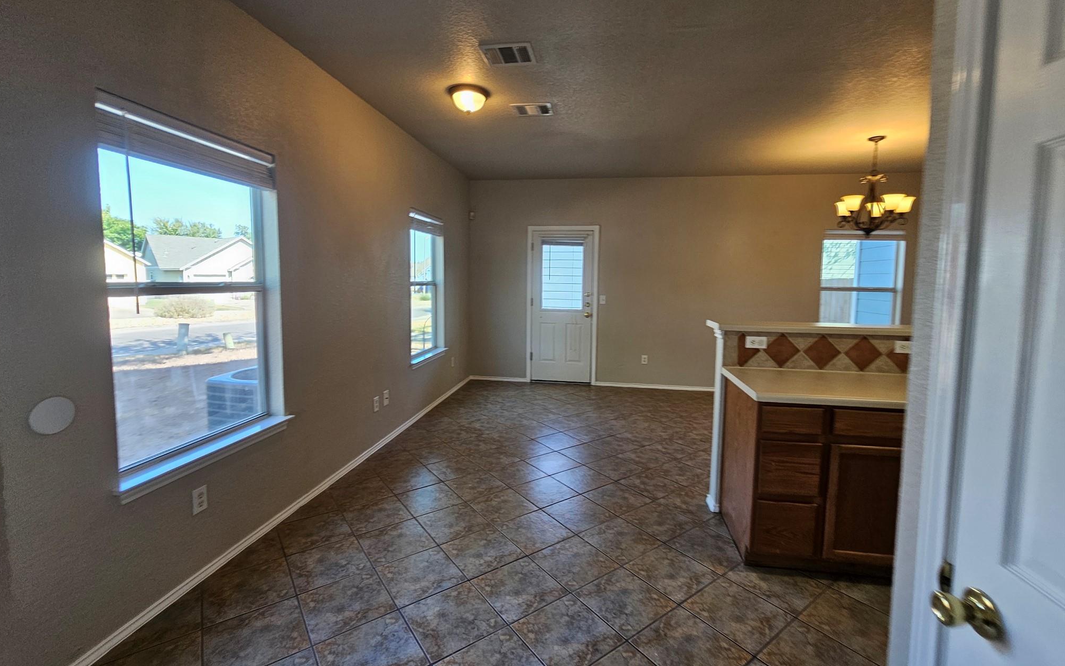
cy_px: 311
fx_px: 406
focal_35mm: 14
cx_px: 526
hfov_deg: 105.3
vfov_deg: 78.5
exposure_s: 1/60
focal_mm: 2.2
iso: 64
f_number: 2.2
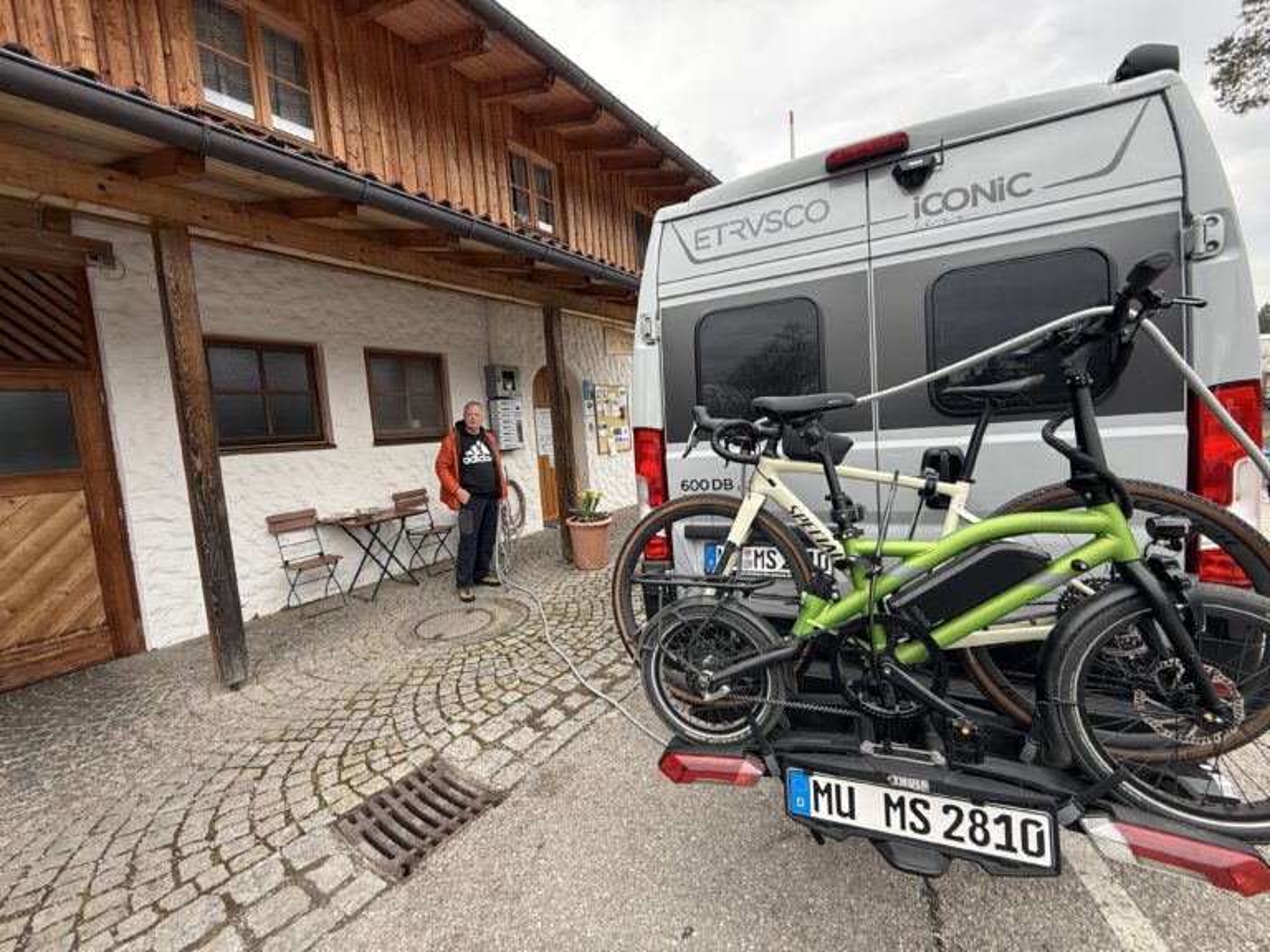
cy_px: 476
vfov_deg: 85.7
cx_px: 635
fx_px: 514
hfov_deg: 102.1
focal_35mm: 14
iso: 50
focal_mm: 2.22
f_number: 2.2
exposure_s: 1/227
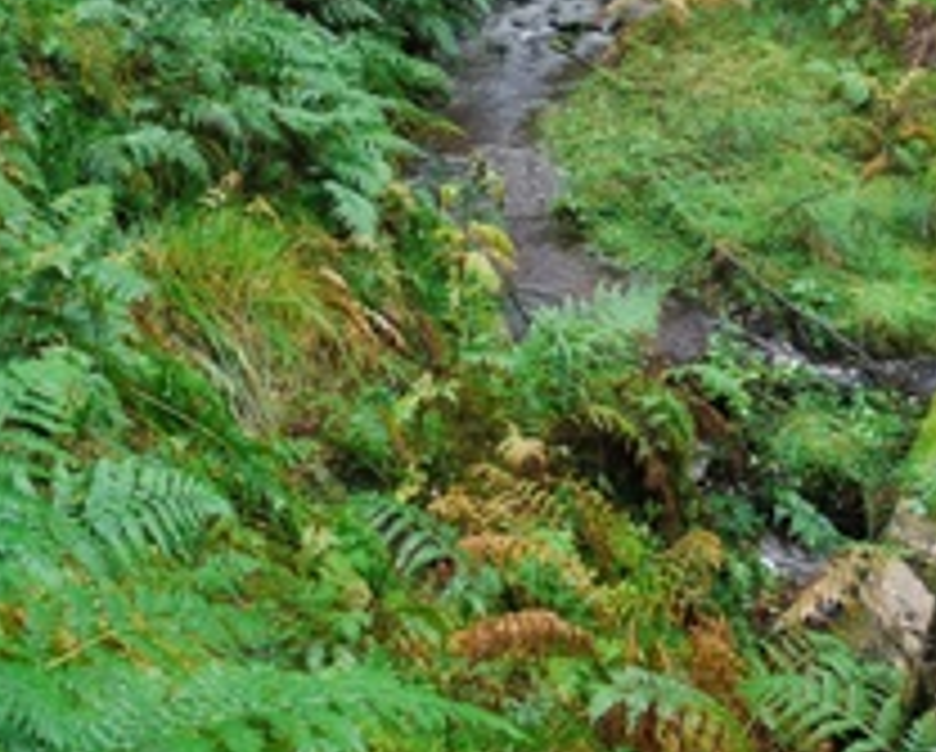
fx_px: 1748
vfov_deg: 23.1
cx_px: 549
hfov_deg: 29.9
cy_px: -36
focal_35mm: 63
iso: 400
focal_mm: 14
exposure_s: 1/13
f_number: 3.5
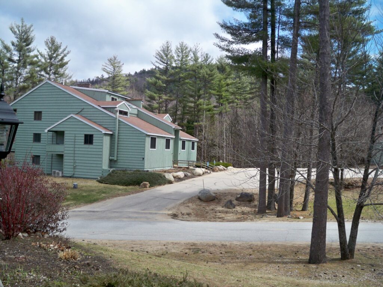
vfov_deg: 40.7
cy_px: 144
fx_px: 387
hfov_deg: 52.6
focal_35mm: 35
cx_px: 192
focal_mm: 6.3
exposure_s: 1/125
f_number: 8.7
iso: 80
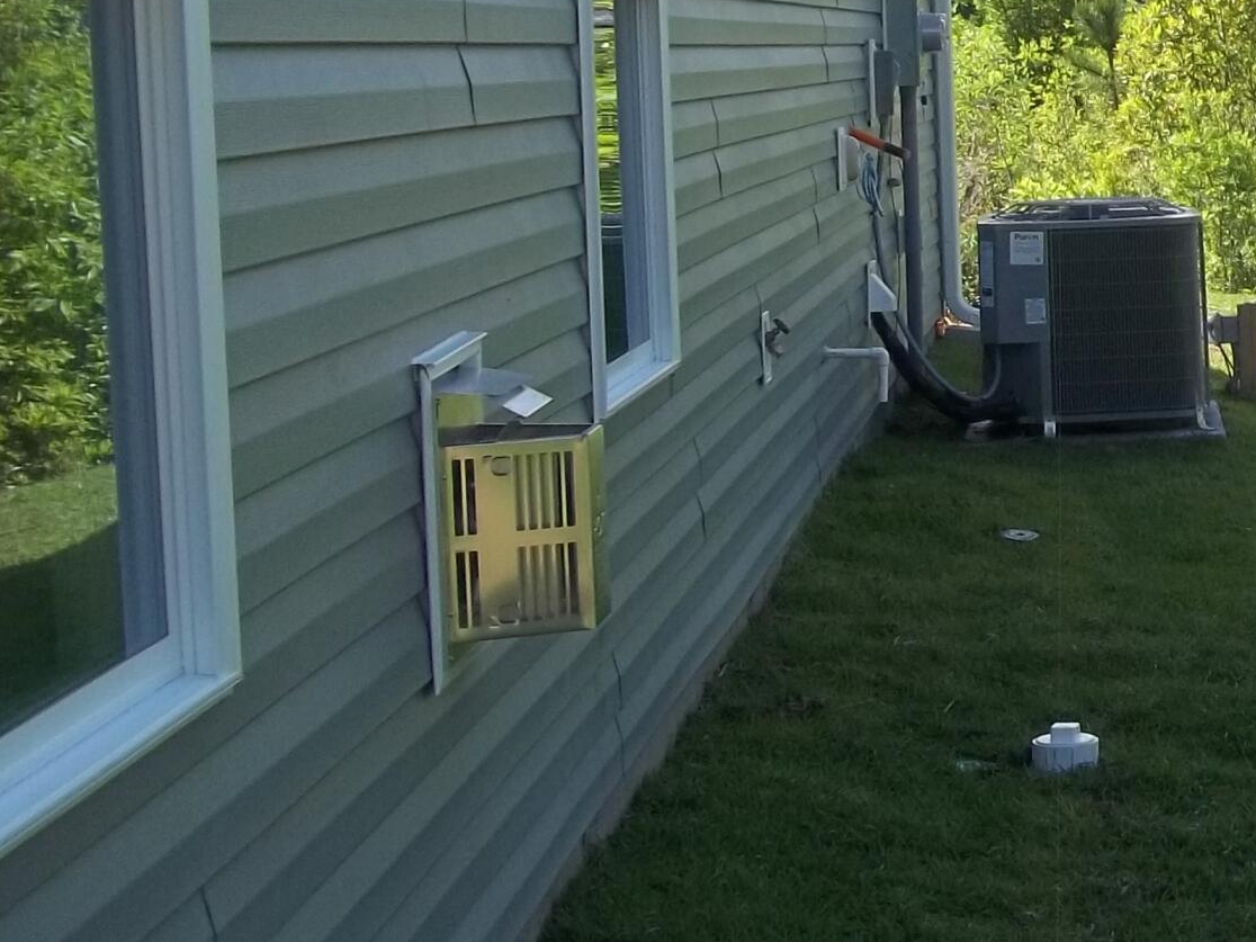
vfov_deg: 17.1
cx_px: 1635
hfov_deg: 20.7
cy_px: 297
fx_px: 3120
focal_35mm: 86
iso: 64
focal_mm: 5.7
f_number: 2.9
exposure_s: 1/500
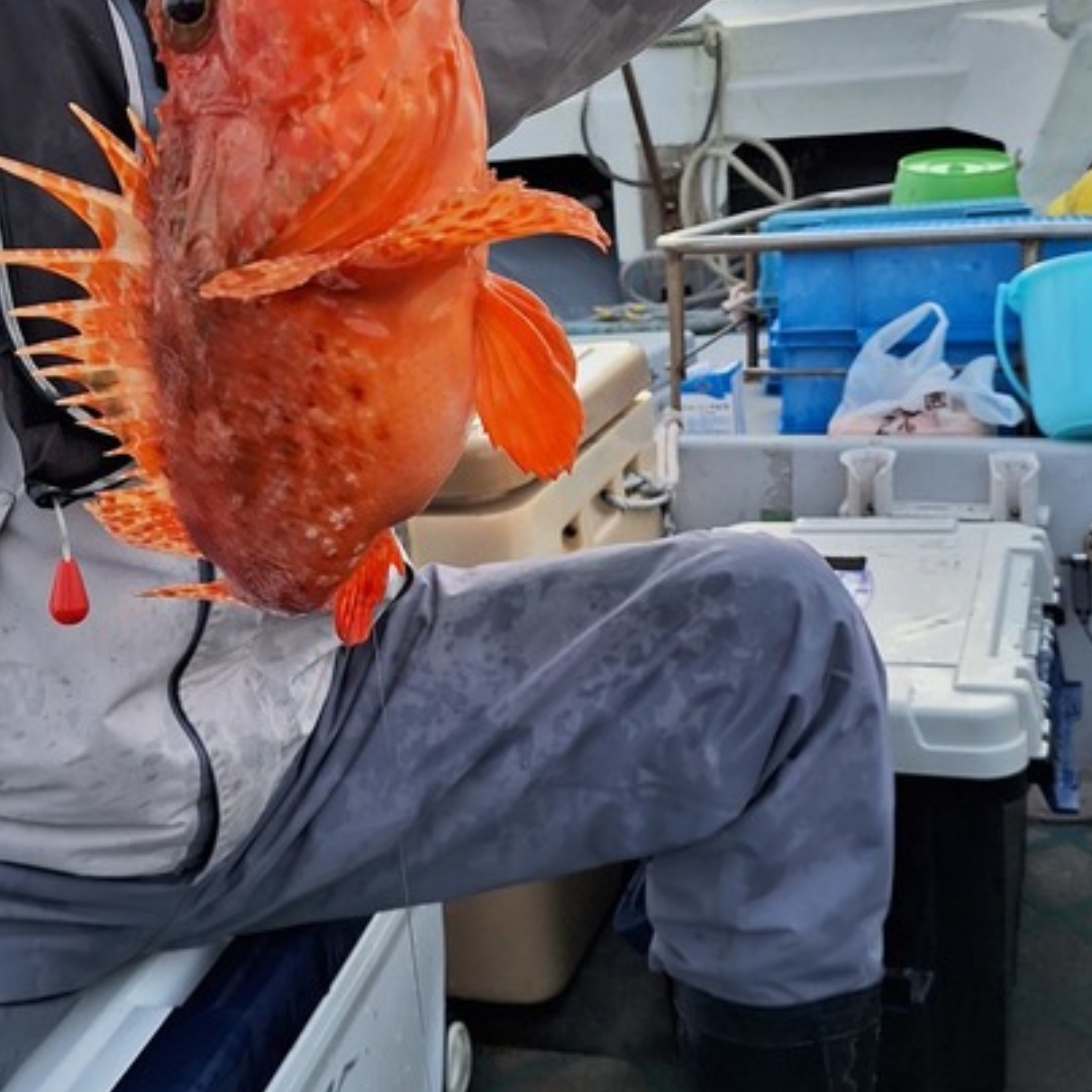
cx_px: 476
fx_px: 1535
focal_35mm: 43
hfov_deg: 39.1
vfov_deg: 38.9
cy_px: 403
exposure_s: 1/951
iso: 40
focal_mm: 5.54
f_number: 1.8
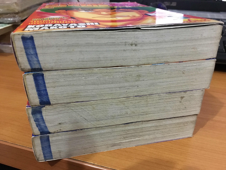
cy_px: 85
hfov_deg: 61.7
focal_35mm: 29
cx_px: 113
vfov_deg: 48.2
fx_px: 189
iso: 320
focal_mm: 4.15
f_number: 2.2
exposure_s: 1/17
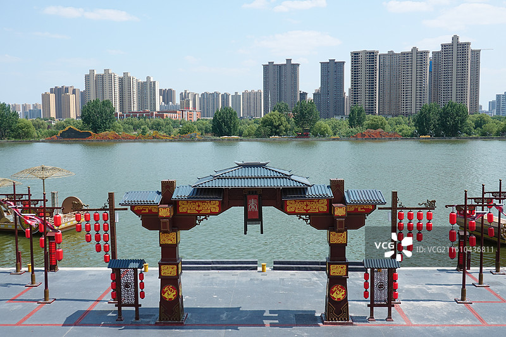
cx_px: 253
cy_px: 168
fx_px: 562
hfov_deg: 48.5
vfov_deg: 33.4
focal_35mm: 40
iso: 125
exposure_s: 1/500
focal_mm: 14.99
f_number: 5.6
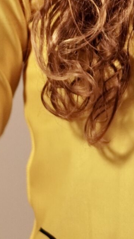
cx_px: 212
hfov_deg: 2.3
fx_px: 3364
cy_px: -134
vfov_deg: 4.0
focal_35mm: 533
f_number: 2
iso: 640
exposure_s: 1/80
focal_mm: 85
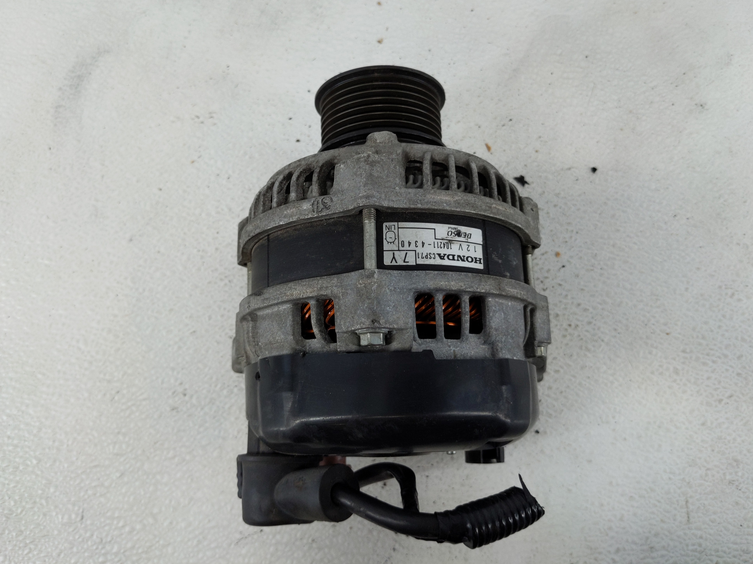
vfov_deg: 53.1
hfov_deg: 67.3
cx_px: 370
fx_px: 566
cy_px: 274
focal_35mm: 26
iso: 56
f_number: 1.73
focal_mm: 4.38
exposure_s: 1/97
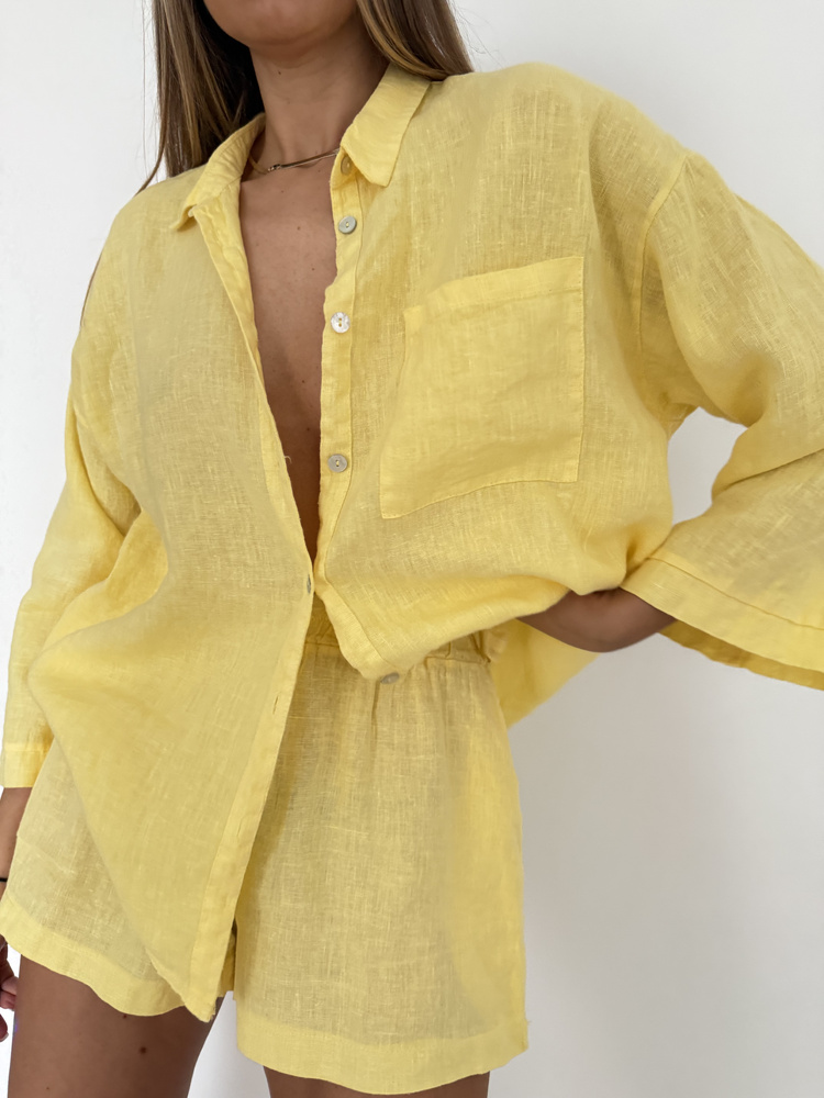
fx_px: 762
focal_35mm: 24
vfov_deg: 71.6
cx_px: 412
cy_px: 549
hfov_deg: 56.8
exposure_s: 1/60
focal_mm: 6.76
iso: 400
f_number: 1.78
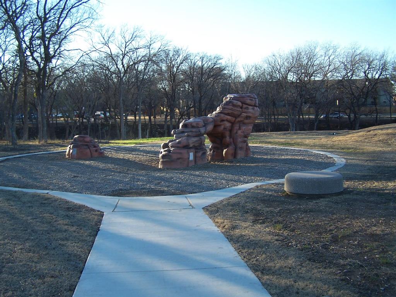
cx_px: 198
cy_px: 148
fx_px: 435
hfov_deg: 49.0
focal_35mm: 38
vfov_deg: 37.7
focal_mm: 6.3
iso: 80
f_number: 2.8
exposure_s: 1/350
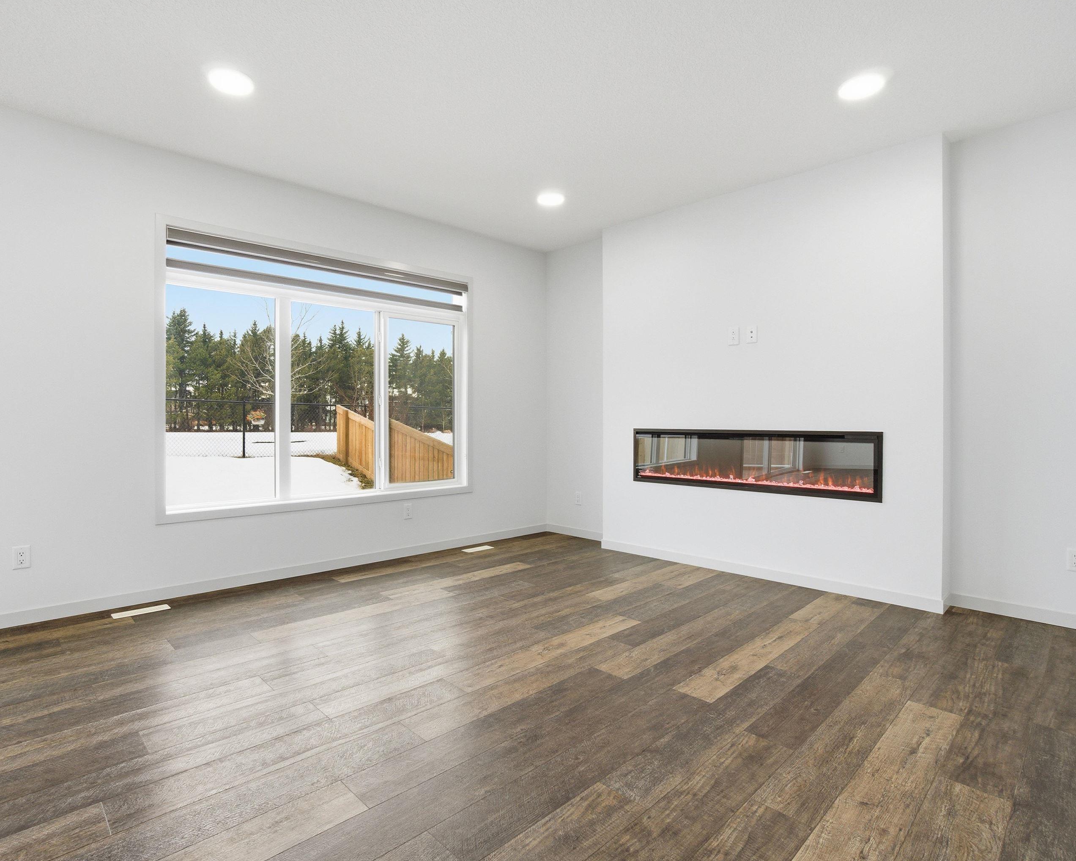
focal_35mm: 17
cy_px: 428
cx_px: 514
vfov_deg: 77.0
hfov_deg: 89.6
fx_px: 541
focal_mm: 10
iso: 400
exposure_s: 1/500
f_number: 8
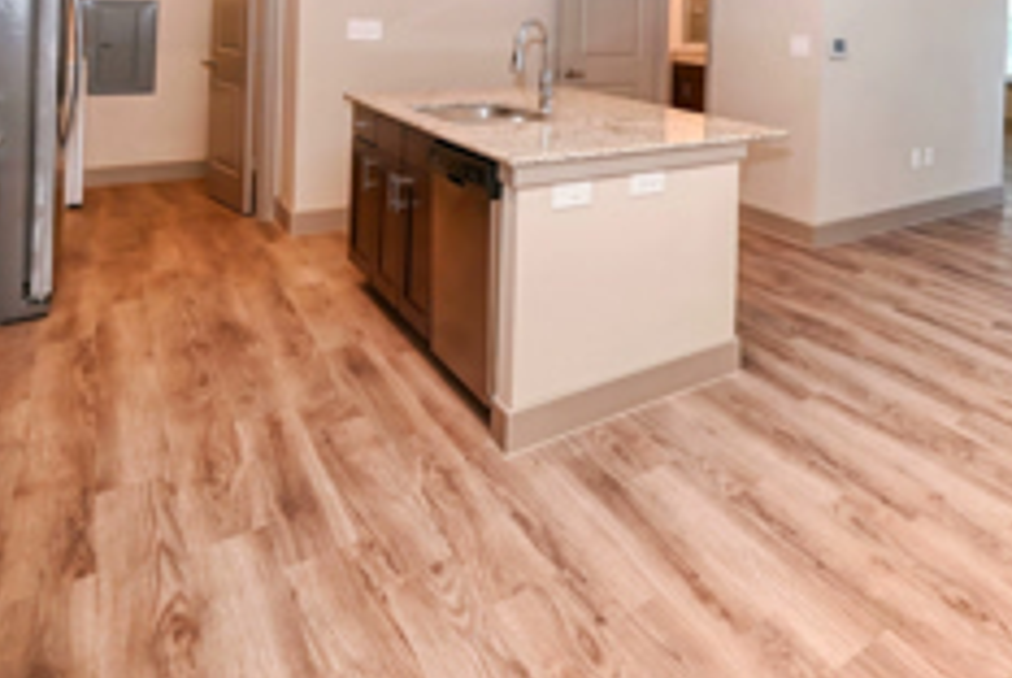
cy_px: 35
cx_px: 903
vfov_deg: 42.8
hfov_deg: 58.1
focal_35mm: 27
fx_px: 760
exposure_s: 1/60
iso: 360
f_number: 4
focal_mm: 14
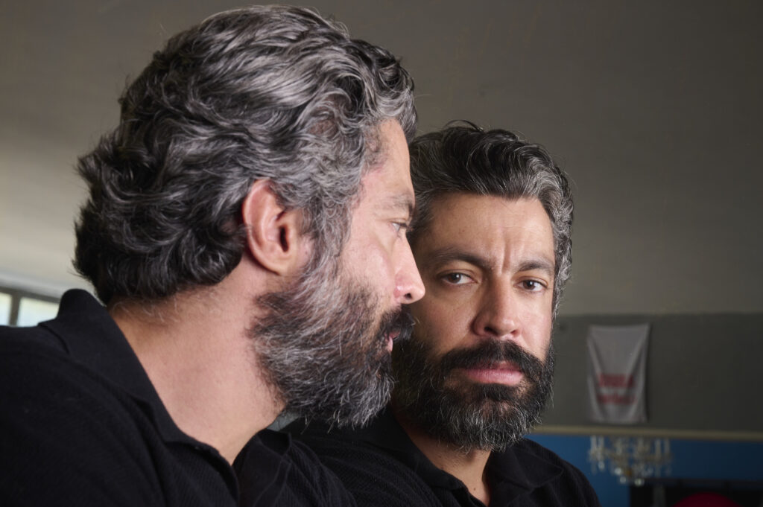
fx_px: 1122
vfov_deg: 25.5
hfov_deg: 37.5
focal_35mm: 53
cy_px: 254
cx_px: 382
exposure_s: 1/20
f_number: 8
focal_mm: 53
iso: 200
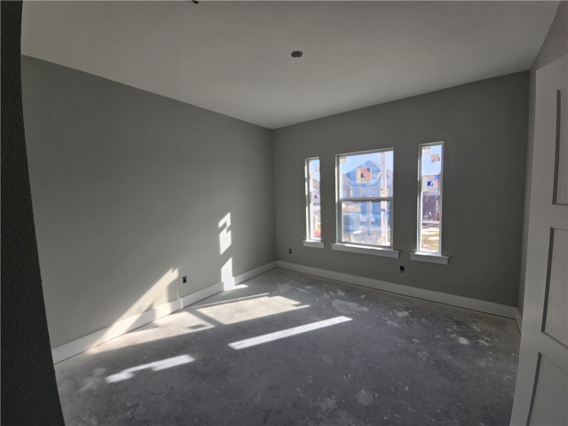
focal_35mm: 13
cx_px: 284
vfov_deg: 89.9
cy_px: 213
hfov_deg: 106.2
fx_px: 213
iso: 50
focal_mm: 2.2
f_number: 2.2
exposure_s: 1/361
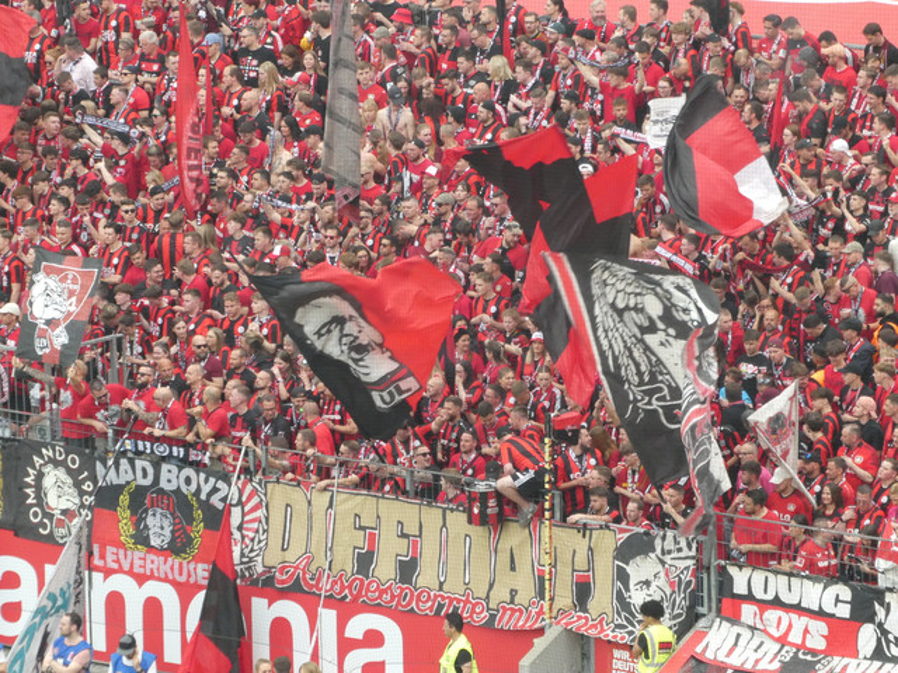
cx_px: 449
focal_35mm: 300
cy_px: 336
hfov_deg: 6.6
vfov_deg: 5.0
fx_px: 7783
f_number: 5.8
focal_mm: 53.8
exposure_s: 1/100
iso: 400
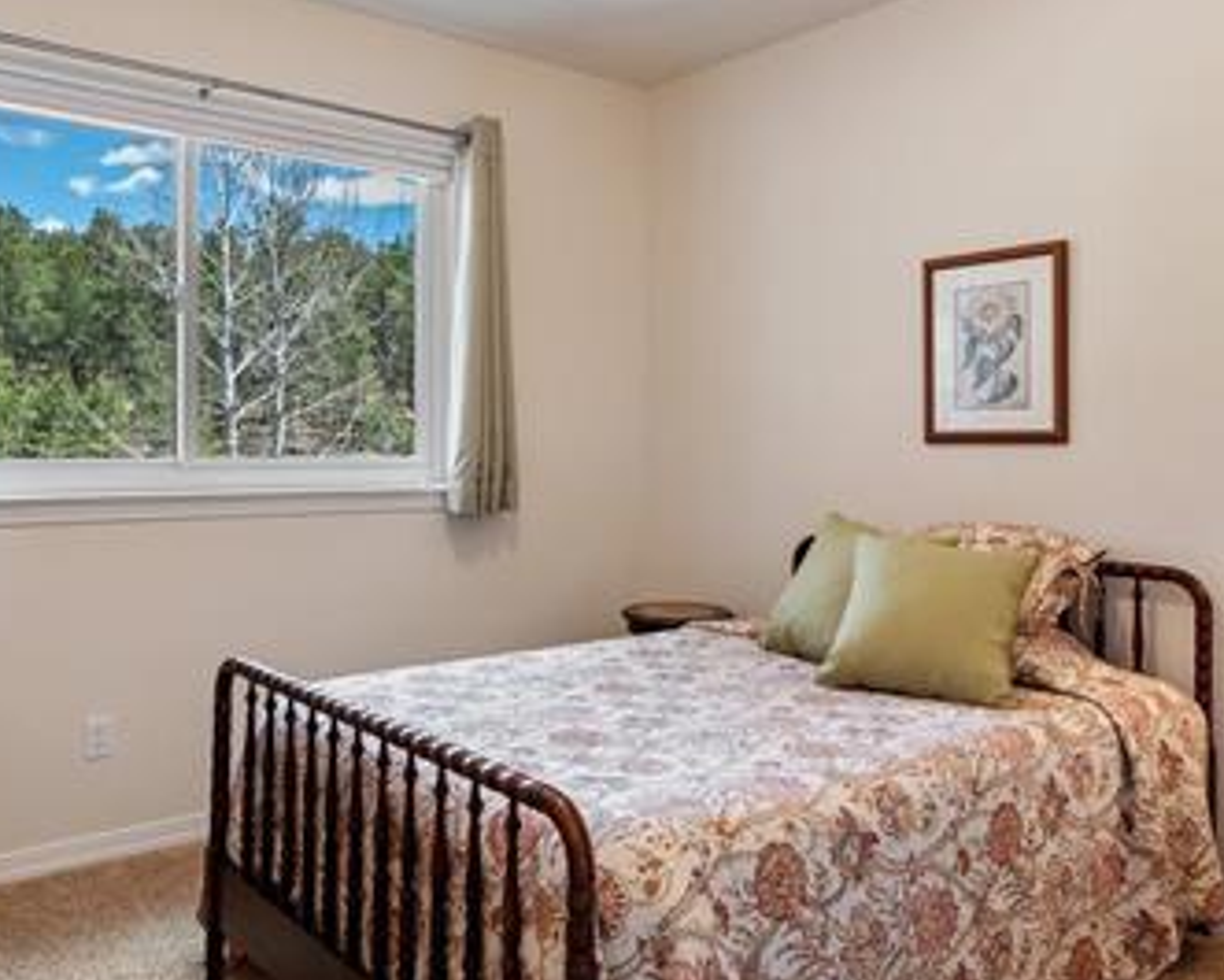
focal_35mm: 29
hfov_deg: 60.4
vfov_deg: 49.8
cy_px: 422
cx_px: 603
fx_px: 1051
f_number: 10
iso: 250
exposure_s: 1/3
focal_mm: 16
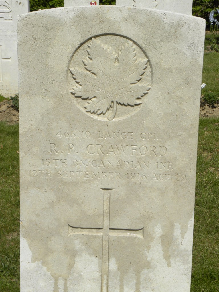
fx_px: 633
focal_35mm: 75
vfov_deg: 26.0
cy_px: 146
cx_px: 110
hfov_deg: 19.6
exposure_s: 1/460
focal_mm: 13.4
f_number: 7.1
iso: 64
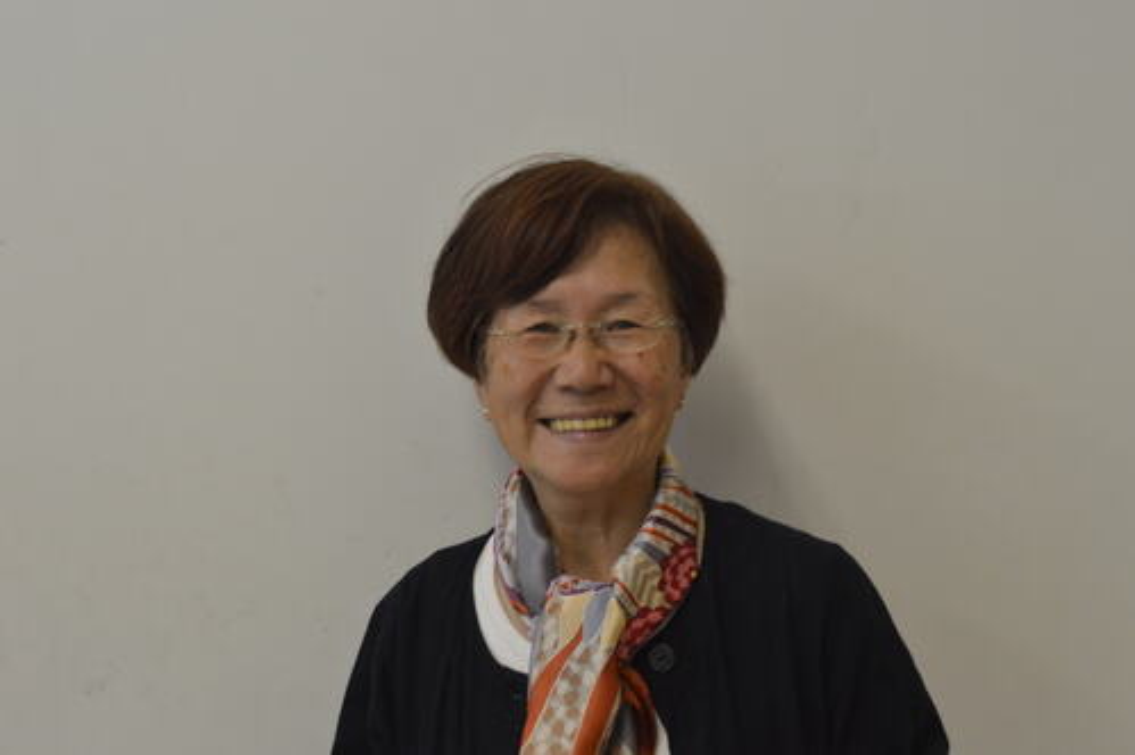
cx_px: 568
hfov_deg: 33.4
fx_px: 1890
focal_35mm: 60
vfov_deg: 22.6
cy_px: 378
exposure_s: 1/50
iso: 800
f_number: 8
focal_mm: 40
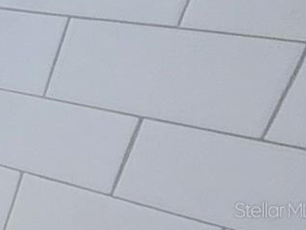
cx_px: -439
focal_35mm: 65
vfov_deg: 22.1
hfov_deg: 15.0
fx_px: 575
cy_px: 210
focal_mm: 1.95
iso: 56
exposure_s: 1/120
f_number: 2.2
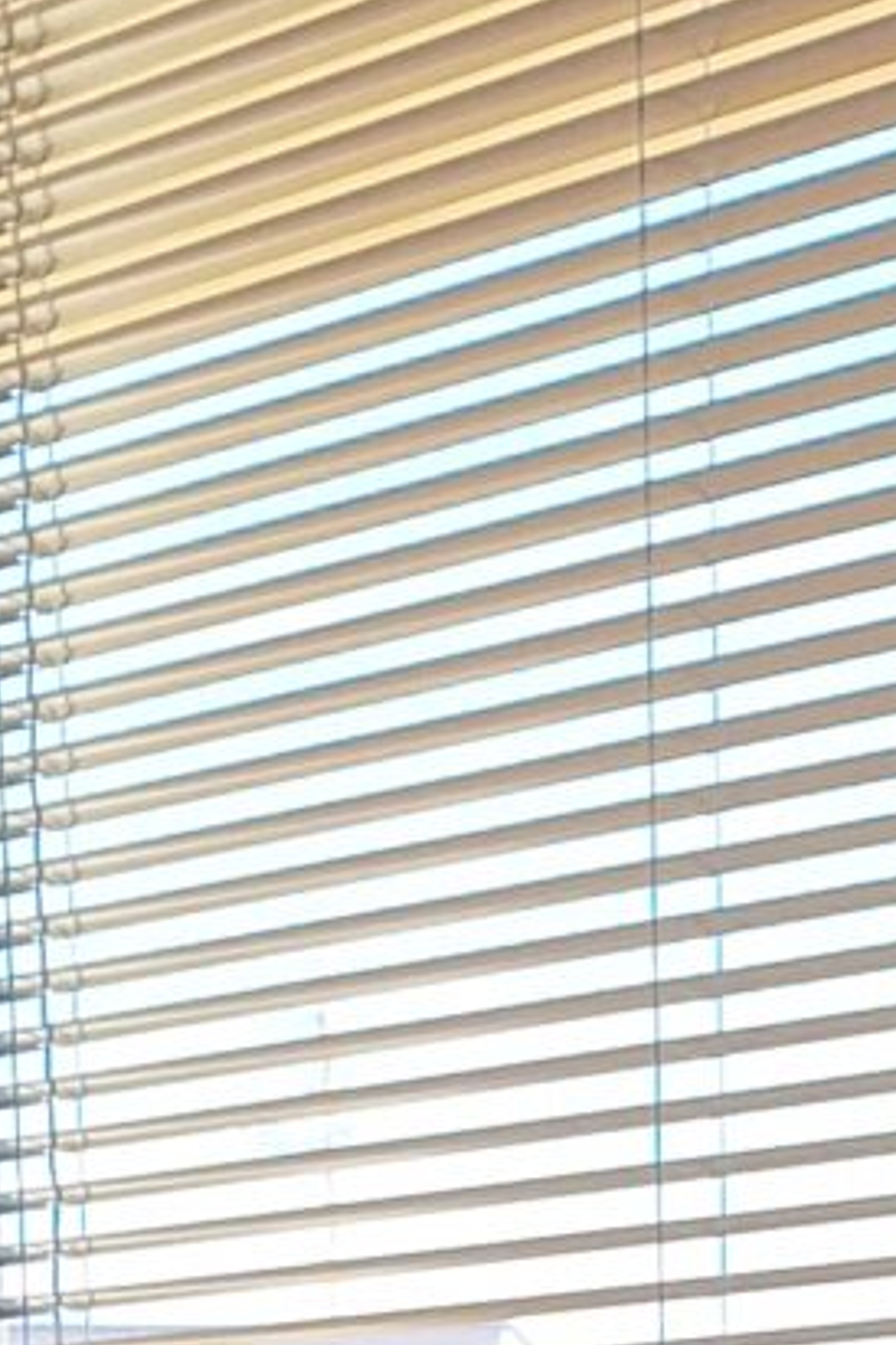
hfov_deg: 9.2
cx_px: 827
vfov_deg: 11.7
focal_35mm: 149
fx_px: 5562
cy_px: 3076
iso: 40
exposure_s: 1/548
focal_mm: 5.54
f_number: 1.8
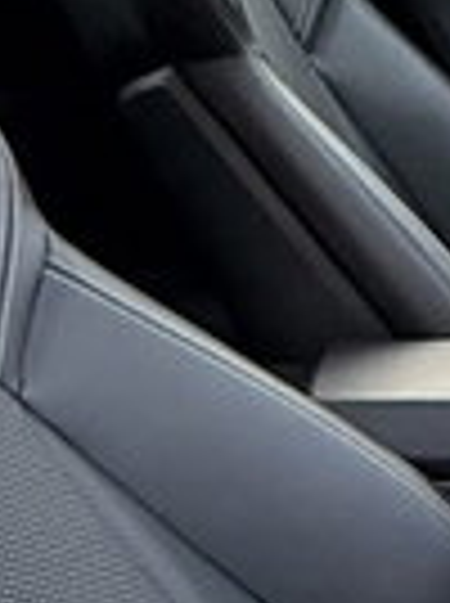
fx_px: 1861
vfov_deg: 18.2
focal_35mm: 107
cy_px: 518
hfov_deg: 11.9
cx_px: 968
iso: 320
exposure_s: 1/99
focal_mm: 2.22
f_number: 2.2
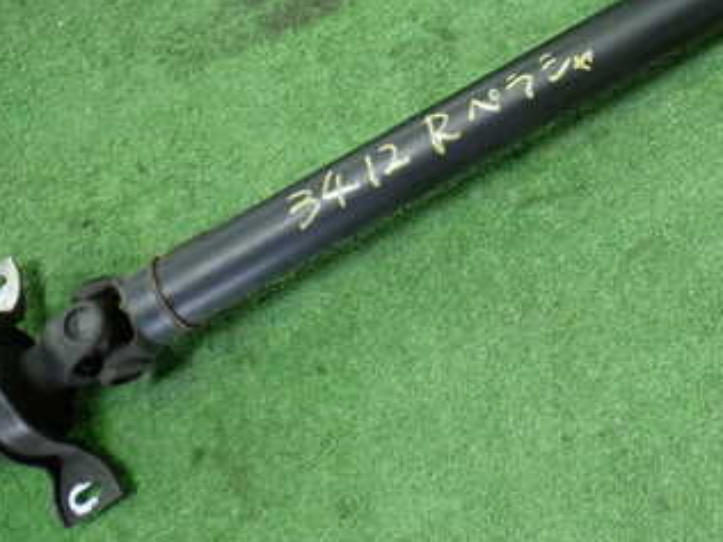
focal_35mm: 57
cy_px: 55
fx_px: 1191
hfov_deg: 31.8
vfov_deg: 24.9
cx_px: 677
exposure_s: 1/30
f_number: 2.3
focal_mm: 5.4
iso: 250
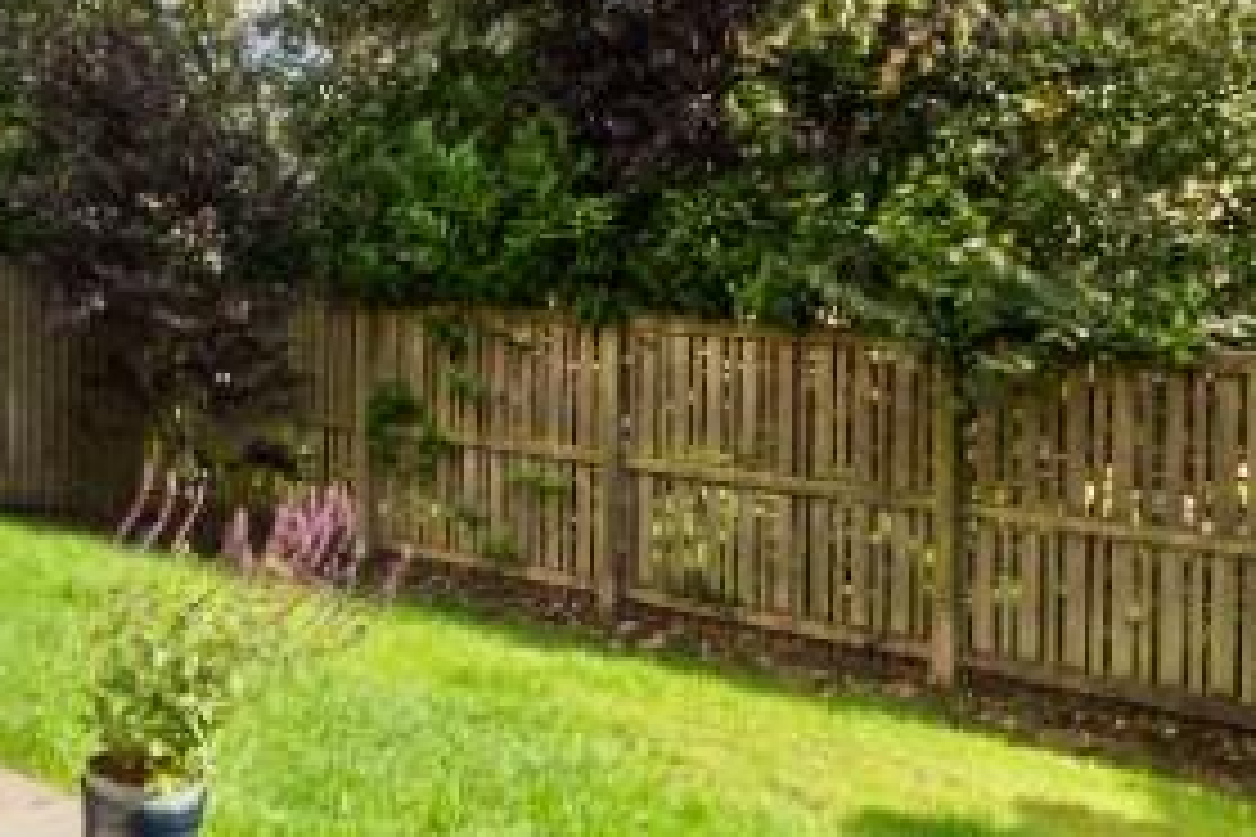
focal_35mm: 44
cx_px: 72
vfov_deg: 30.1
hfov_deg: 40.3
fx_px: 1535
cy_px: 220
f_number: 22
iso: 800
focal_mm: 12
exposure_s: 1/50
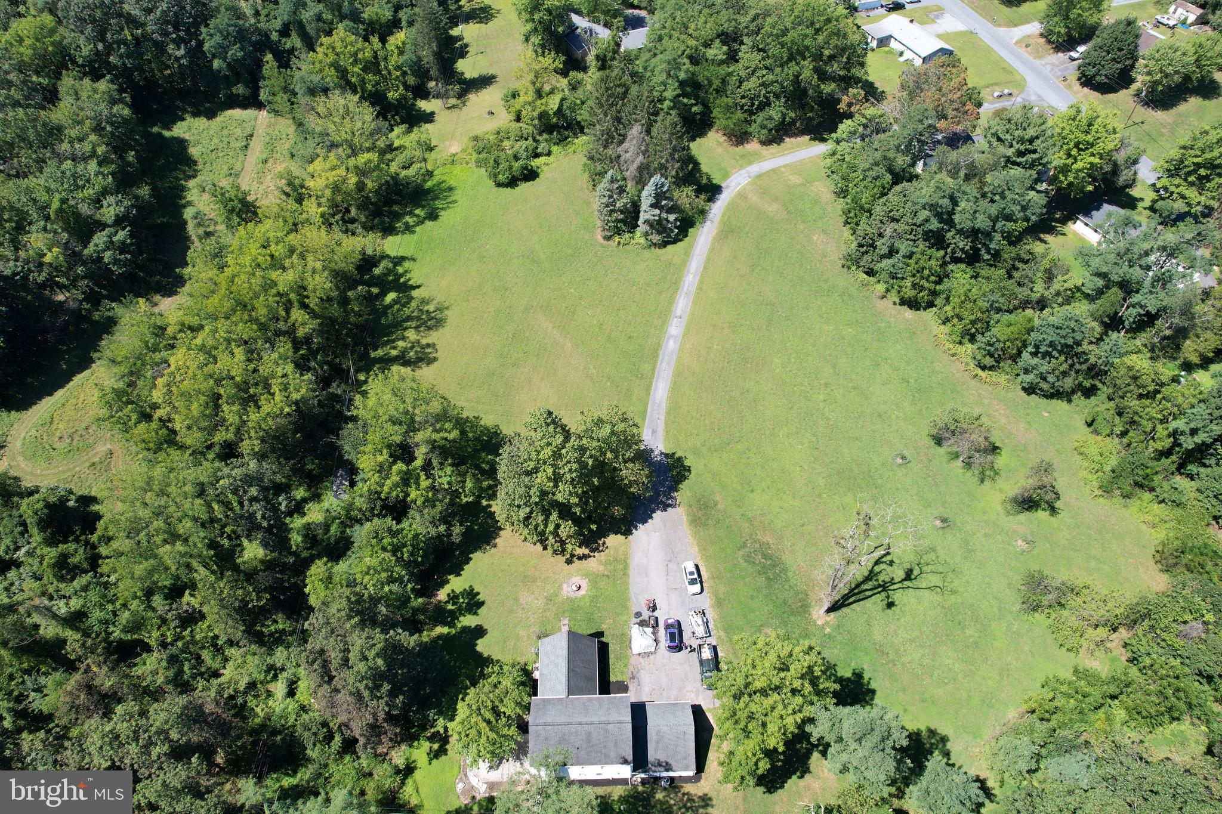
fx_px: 747
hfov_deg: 78.6
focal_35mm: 22
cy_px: 407
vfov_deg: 57.2
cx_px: 611
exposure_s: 1/800
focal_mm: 8.38
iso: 100
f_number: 2.8
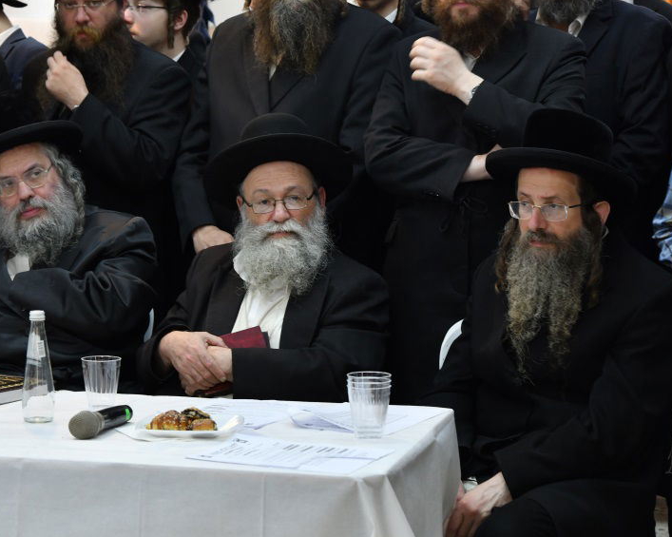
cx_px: 191
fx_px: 2028
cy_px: 247
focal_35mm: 102
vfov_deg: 15.1
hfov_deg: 18.7
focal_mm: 75
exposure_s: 1/125
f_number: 5.6
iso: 1000
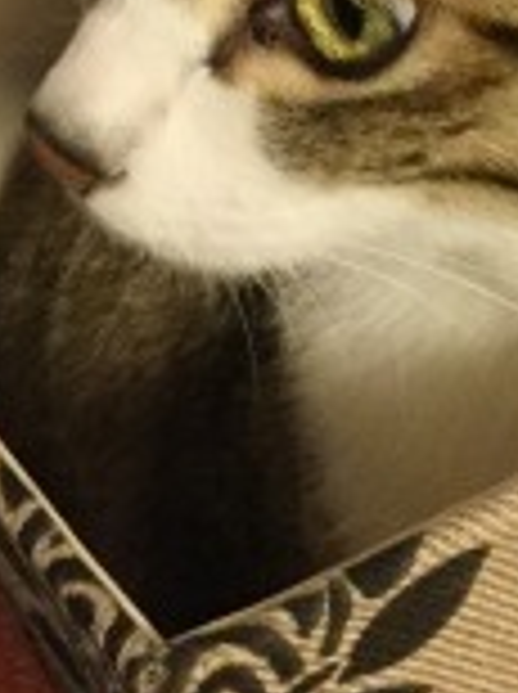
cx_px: 426
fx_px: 2141
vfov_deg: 18.0
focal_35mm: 107
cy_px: 4
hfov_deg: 13.7
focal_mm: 3.3
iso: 250
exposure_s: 1/30
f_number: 2.4
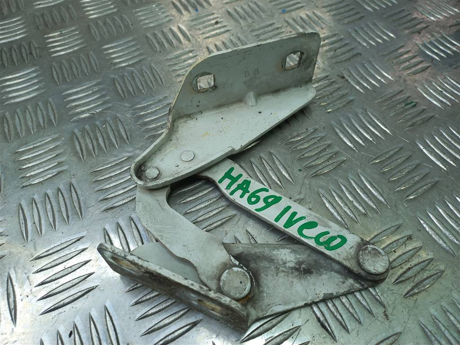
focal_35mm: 25
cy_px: 172
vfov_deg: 54.9
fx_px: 332
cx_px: 230
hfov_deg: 69.4
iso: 40
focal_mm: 4.6
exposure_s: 1/100
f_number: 1.8
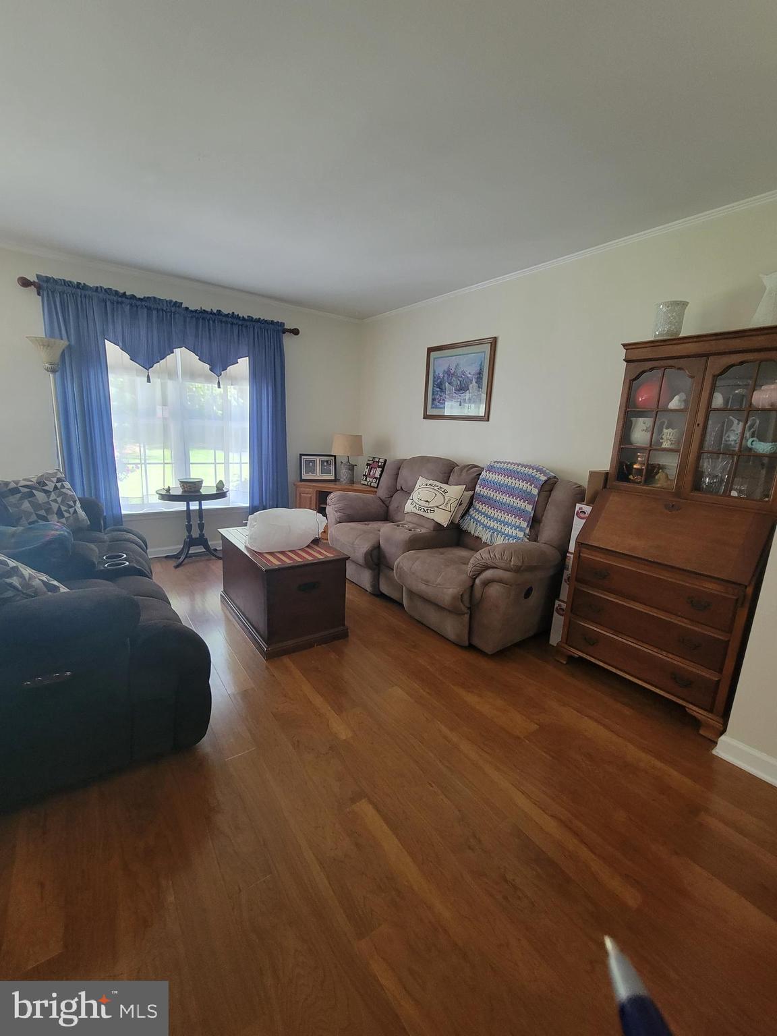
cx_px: 388
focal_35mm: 13
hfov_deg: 89.9
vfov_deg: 106.2
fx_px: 389
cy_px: 518
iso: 320
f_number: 2.2
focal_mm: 2.2
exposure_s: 1/30
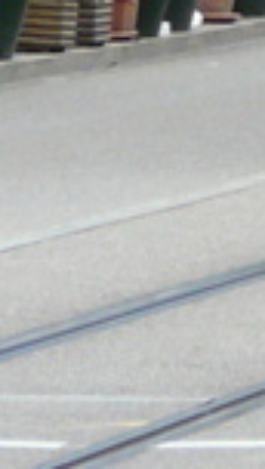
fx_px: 9962
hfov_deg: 1.5
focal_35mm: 801
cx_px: 1045
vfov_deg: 2.7
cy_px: -574
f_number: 3.6
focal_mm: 18.3
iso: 160
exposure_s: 1/250
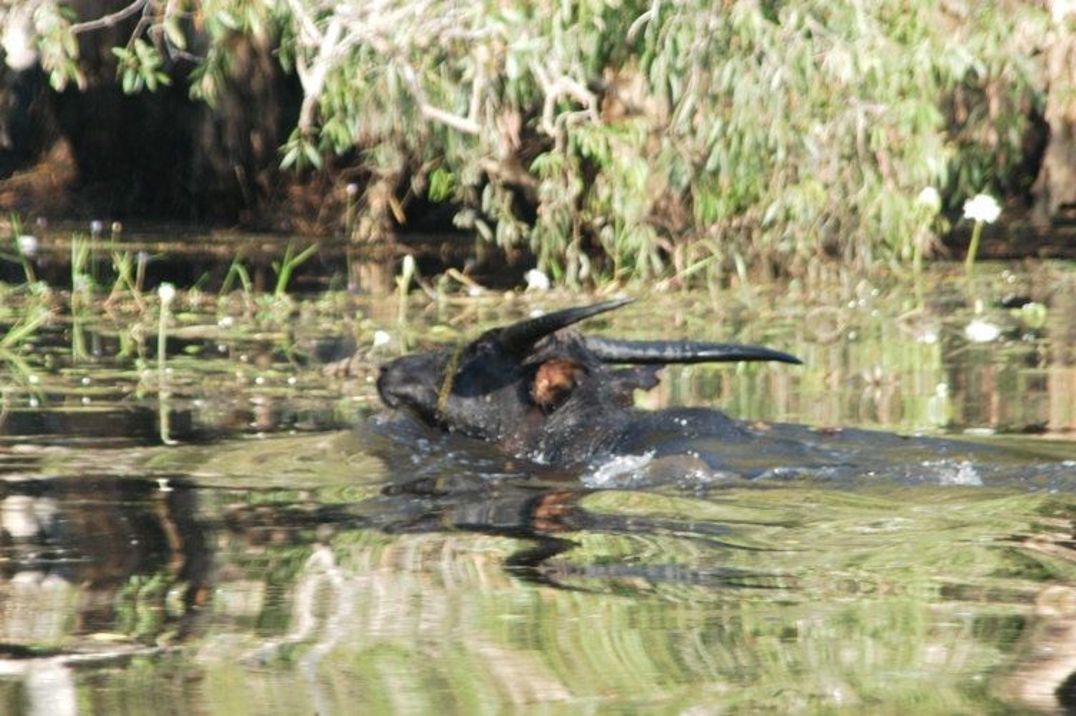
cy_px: 358
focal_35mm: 210
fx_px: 6271
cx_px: 538
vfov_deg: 6.5
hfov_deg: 9.8
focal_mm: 140
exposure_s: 1/80
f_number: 6
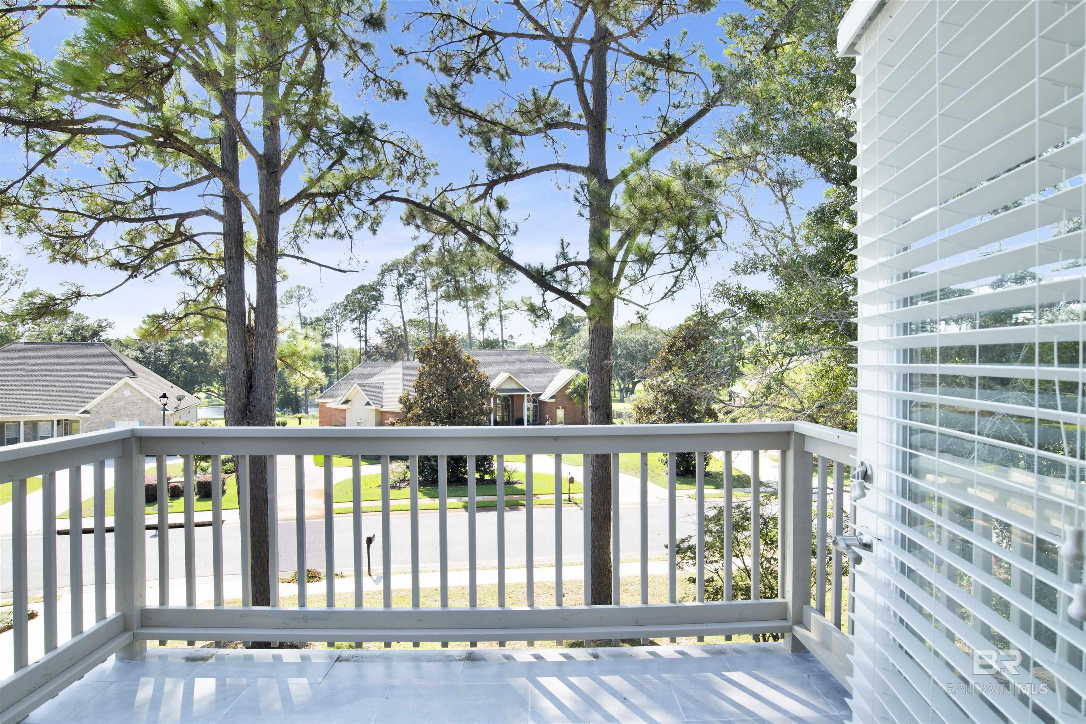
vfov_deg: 67.4
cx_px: 543
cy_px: 362
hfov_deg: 90.0
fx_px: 543
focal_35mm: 18
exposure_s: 1/50
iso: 200
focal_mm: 18
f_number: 11
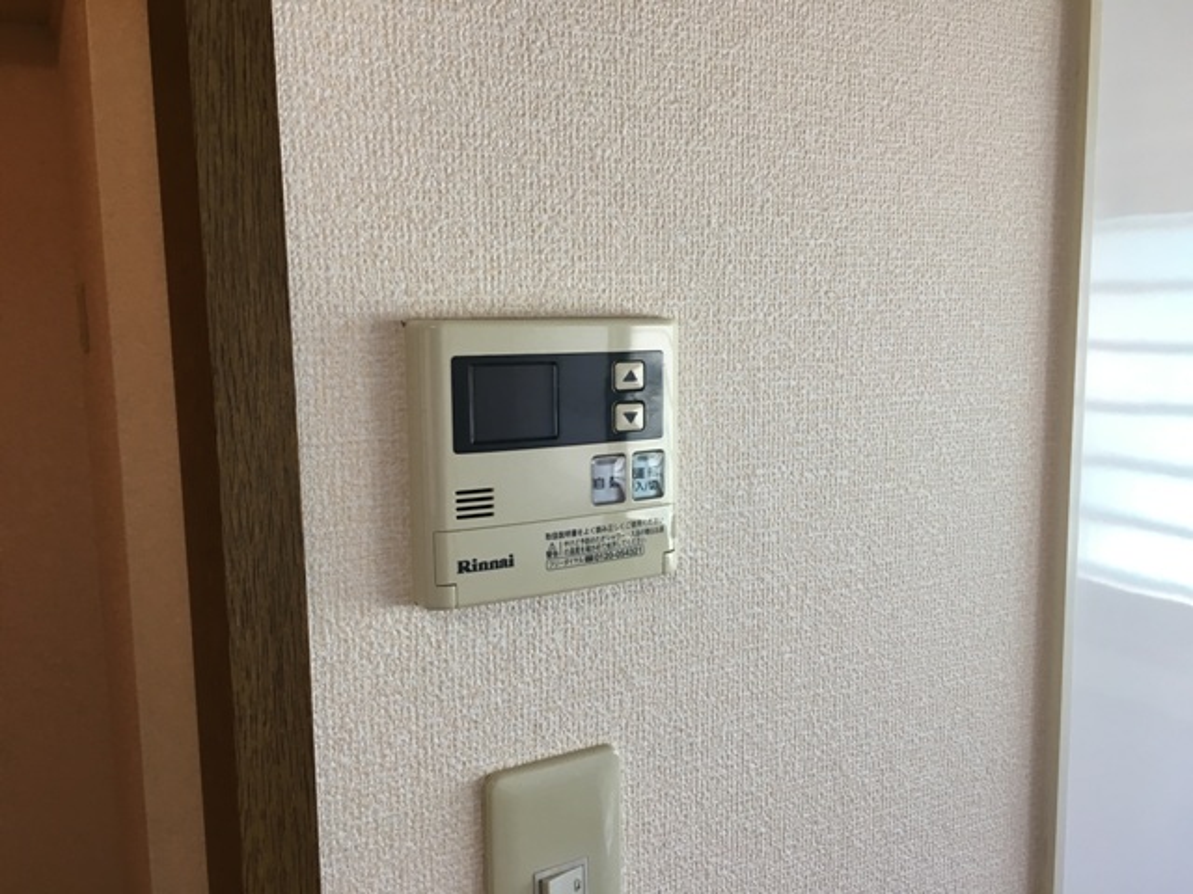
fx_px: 999
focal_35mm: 29
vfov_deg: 48.2
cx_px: 596
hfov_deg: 61.7
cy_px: 447
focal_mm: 4.15
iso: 32
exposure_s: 1/30
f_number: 2.2
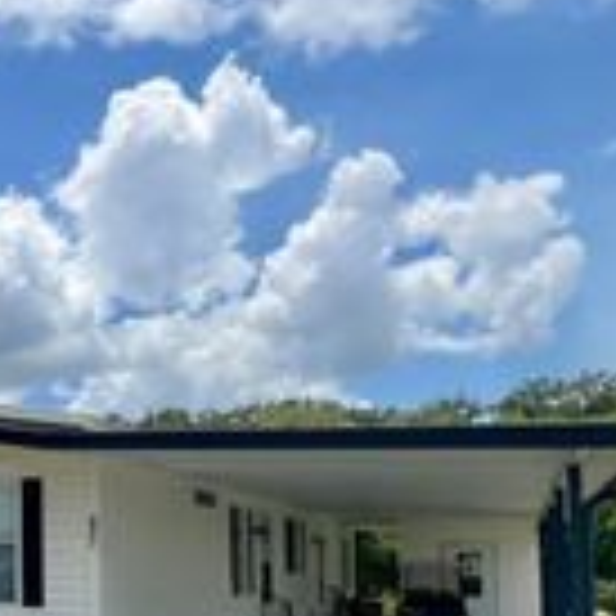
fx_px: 846
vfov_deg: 38.0
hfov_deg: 30.1
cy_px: 522
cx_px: -220
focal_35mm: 42
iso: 32
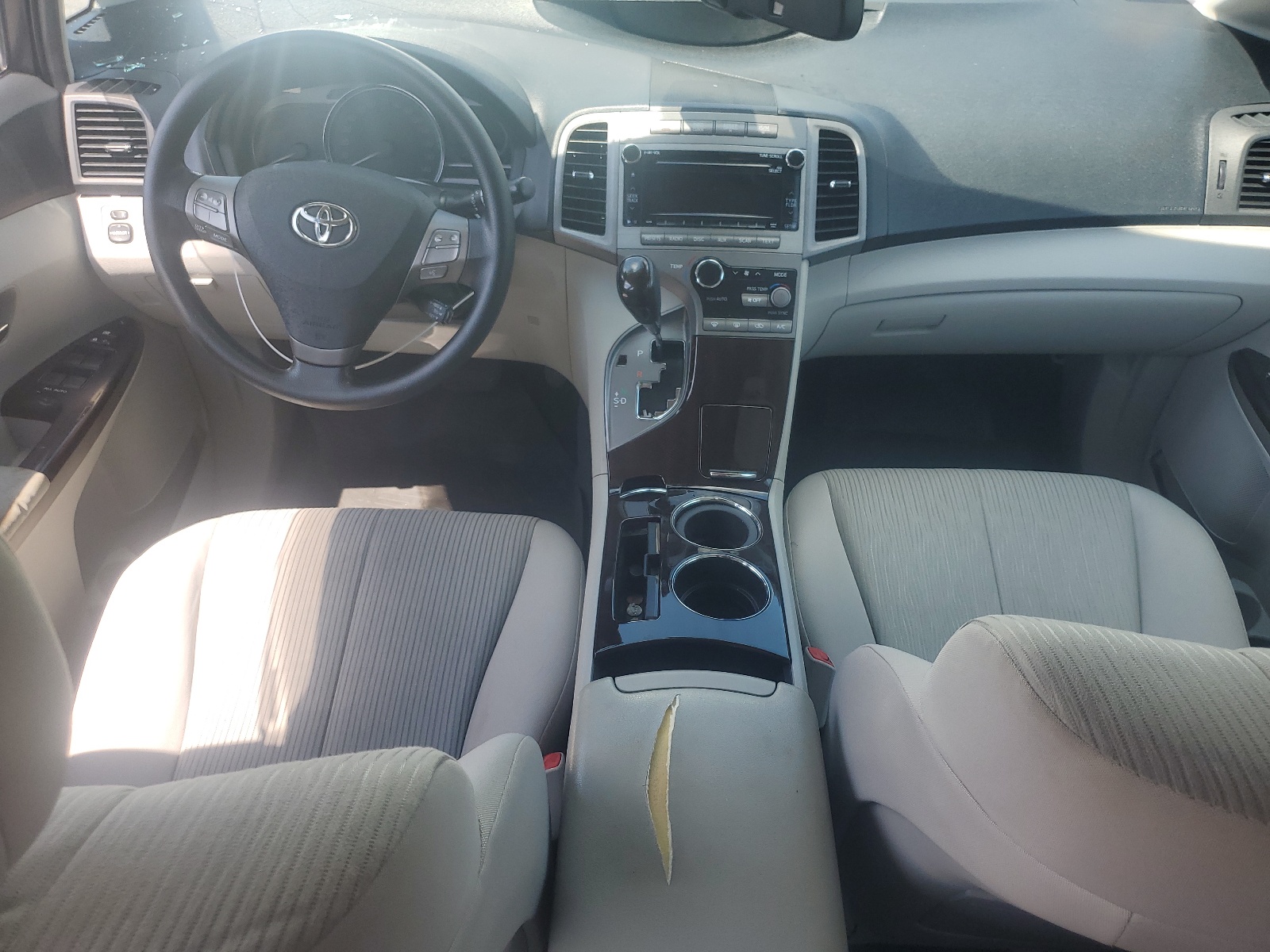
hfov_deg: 67.3
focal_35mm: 26
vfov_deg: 53.1
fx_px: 954
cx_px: 635
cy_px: 476
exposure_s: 1/556
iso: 50
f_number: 1.5
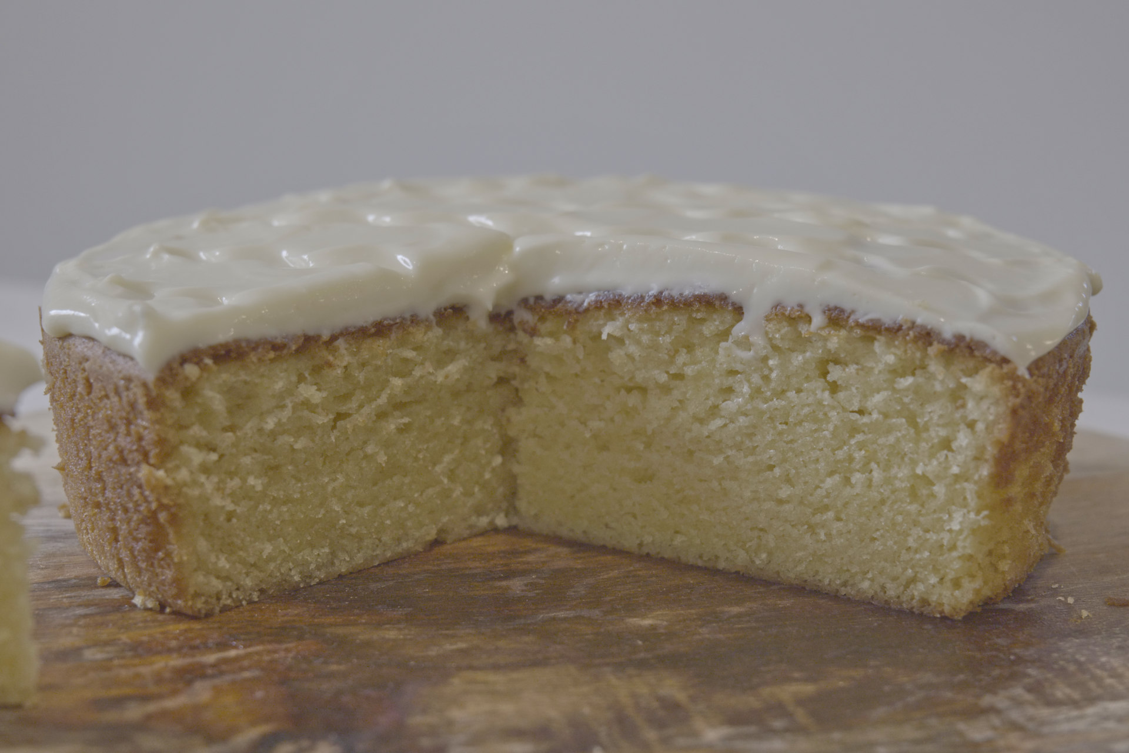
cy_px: 376
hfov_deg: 33.9
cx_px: 564
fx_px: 1850
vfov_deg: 23.0
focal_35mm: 59
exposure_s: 1/60
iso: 2000
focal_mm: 59
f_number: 8
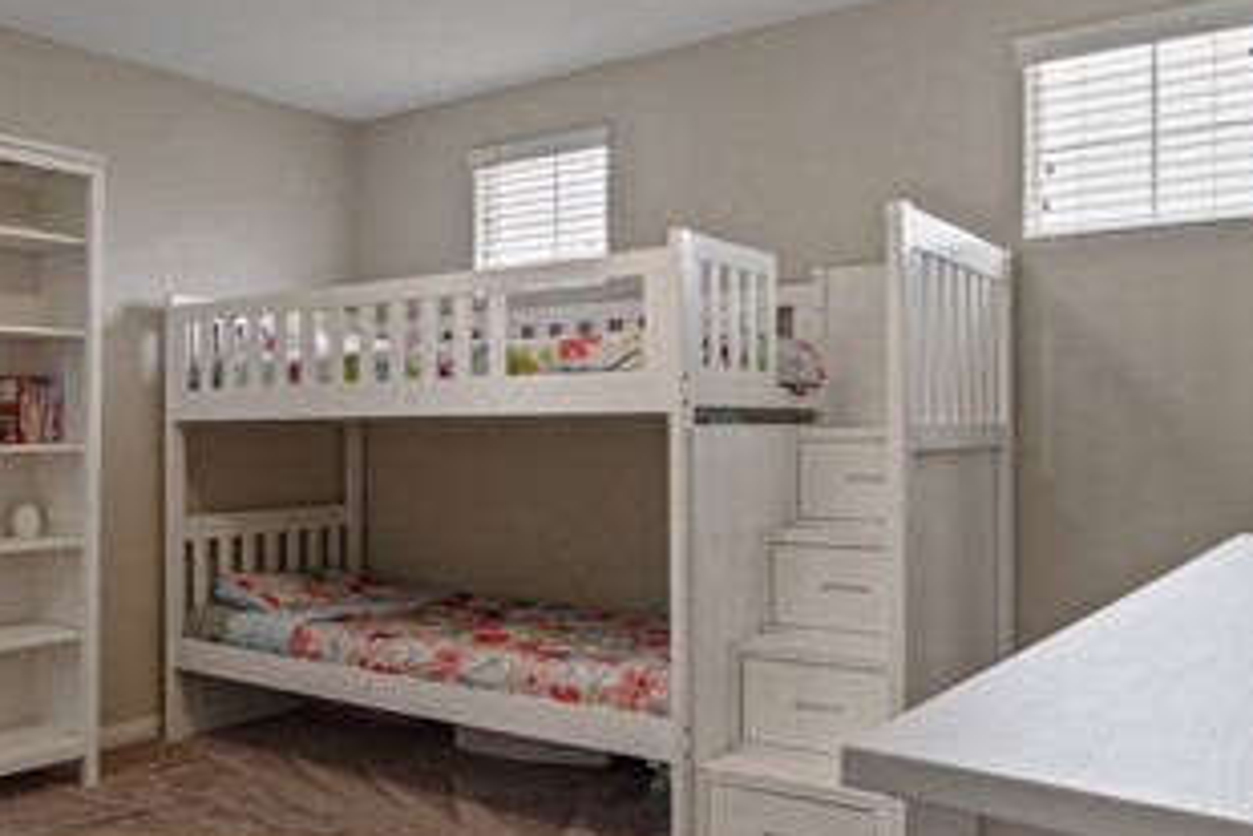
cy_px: 426
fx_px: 1149
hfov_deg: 55.0
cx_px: 344
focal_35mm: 33
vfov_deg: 40.0
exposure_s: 1/13
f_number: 7.1
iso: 160
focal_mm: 16
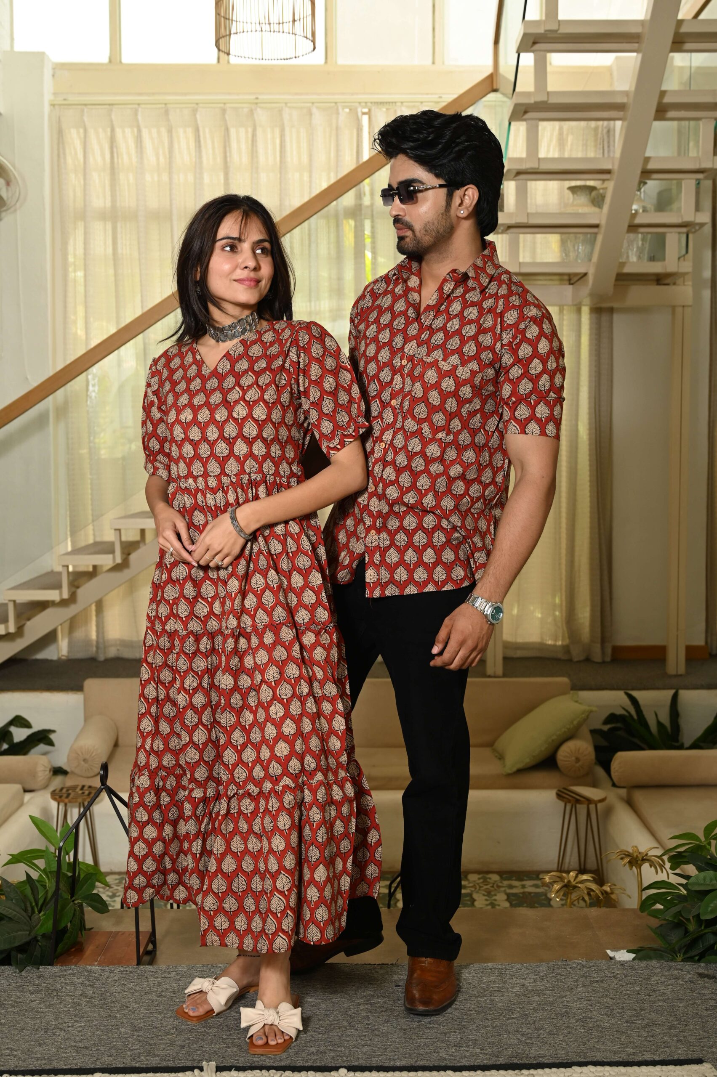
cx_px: 358
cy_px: 538
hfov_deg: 33.4
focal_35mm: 40
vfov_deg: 48.5
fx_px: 1197
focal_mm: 40
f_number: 5
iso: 320
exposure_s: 1/160
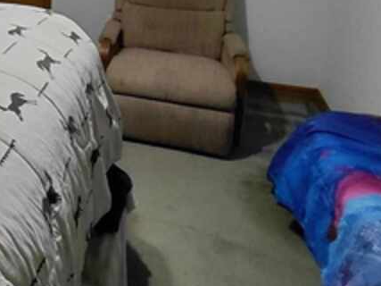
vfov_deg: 27.7
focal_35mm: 48
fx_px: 528
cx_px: -79
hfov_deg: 32.5
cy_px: -25
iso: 250
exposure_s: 1/50
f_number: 2.2
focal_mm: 1.64
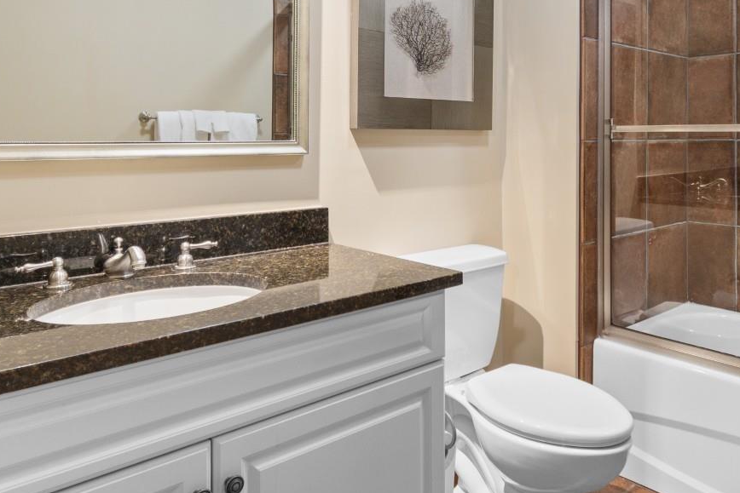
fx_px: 576
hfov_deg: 65.0
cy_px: 119
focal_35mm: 28
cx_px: 432
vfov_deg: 44.7
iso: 100
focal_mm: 10
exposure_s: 5
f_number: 4.5
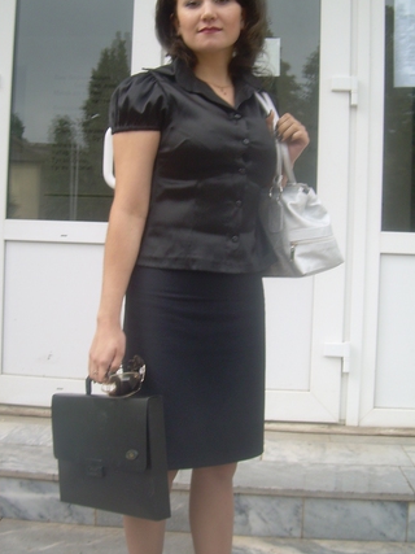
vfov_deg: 38.9
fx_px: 784
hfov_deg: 29.7
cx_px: 204
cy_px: 244
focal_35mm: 49
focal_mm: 6.3
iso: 50
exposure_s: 1/105
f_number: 2.8
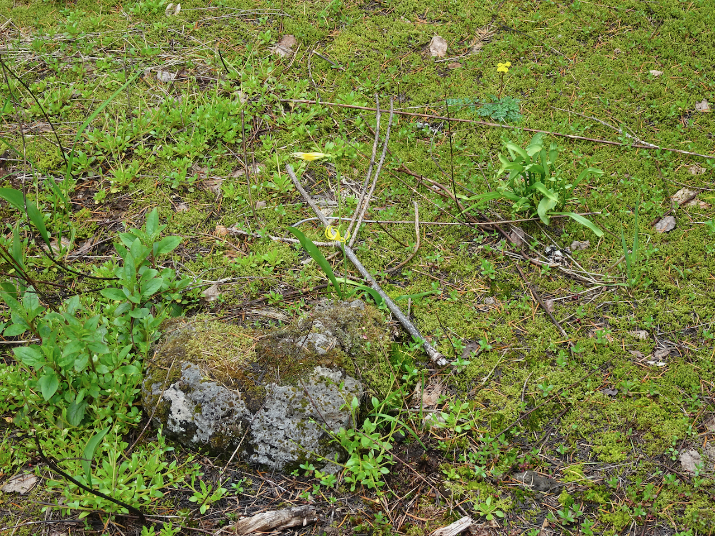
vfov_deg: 18.9
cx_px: 358
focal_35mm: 78
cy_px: 268
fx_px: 1611
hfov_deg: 25.0
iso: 80
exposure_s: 1/100
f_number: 5
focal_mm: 13.26
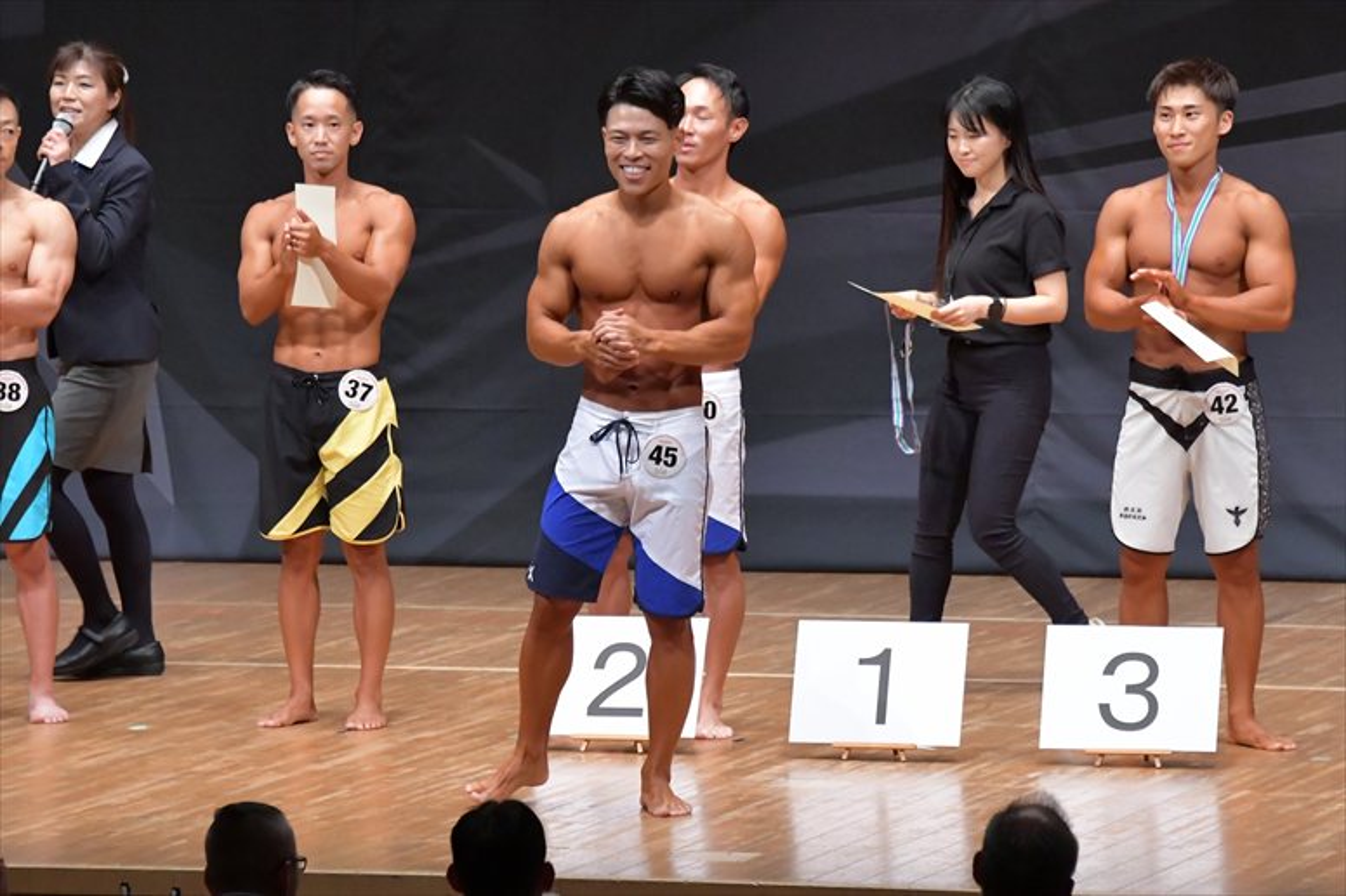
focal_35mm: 270
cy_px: 448
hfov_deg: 7.6
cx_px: 673
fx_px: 10090
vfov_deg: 5.1
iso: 8000
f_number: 5.6
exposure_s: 1/400
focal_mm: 180
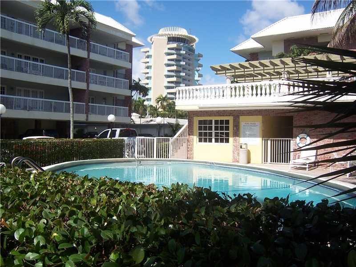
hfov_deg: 55.4
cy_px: 134
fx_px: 339
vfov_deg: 42.9
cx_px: 178
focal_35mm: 33
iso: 80
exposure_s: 1/750
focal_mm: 5.5
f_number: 4
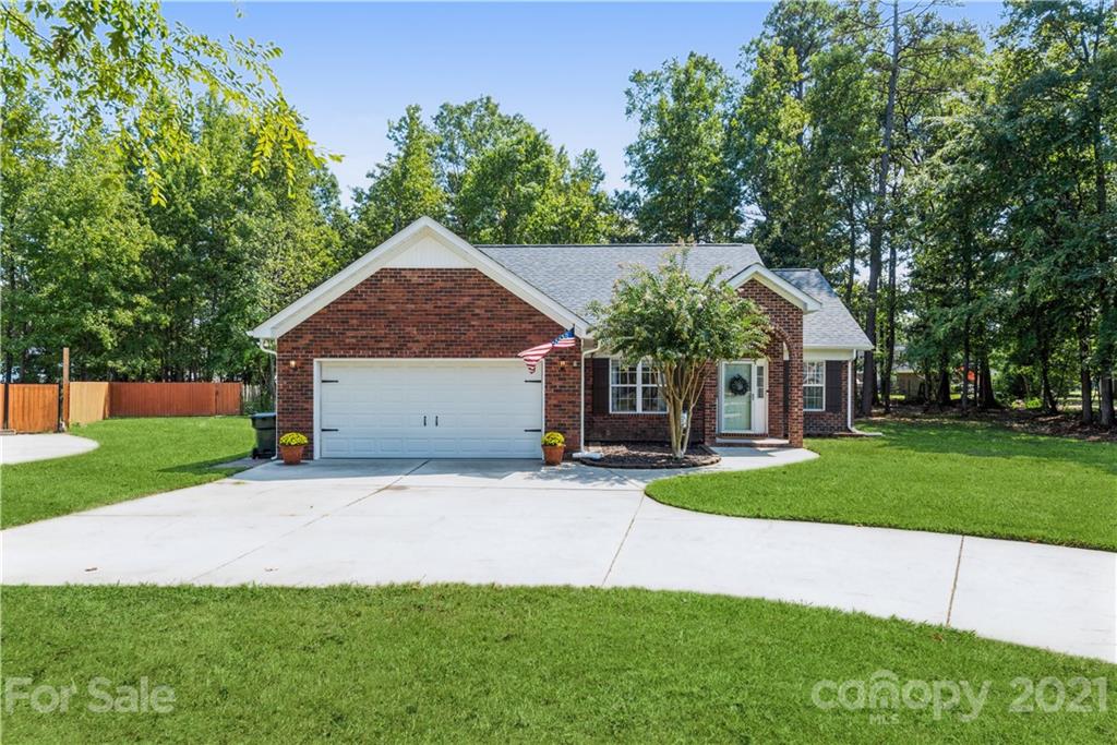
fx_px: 683
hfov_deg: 78.6
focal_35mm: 22
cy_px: 372
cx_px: 558
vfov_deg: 57.2
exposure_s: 1/80
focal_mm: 22
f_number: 11
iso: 250
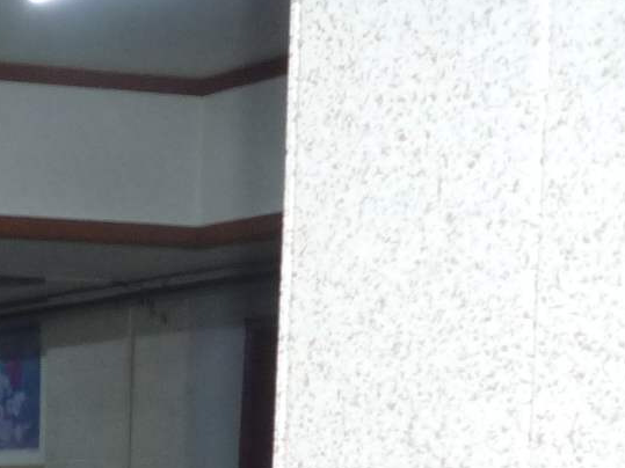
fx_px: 2058
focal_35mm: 114
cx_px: -528
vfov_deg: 12.2
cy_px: 772
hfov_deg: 14.9
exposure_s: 1/30
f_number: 3.3
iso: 200
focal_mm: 5.2
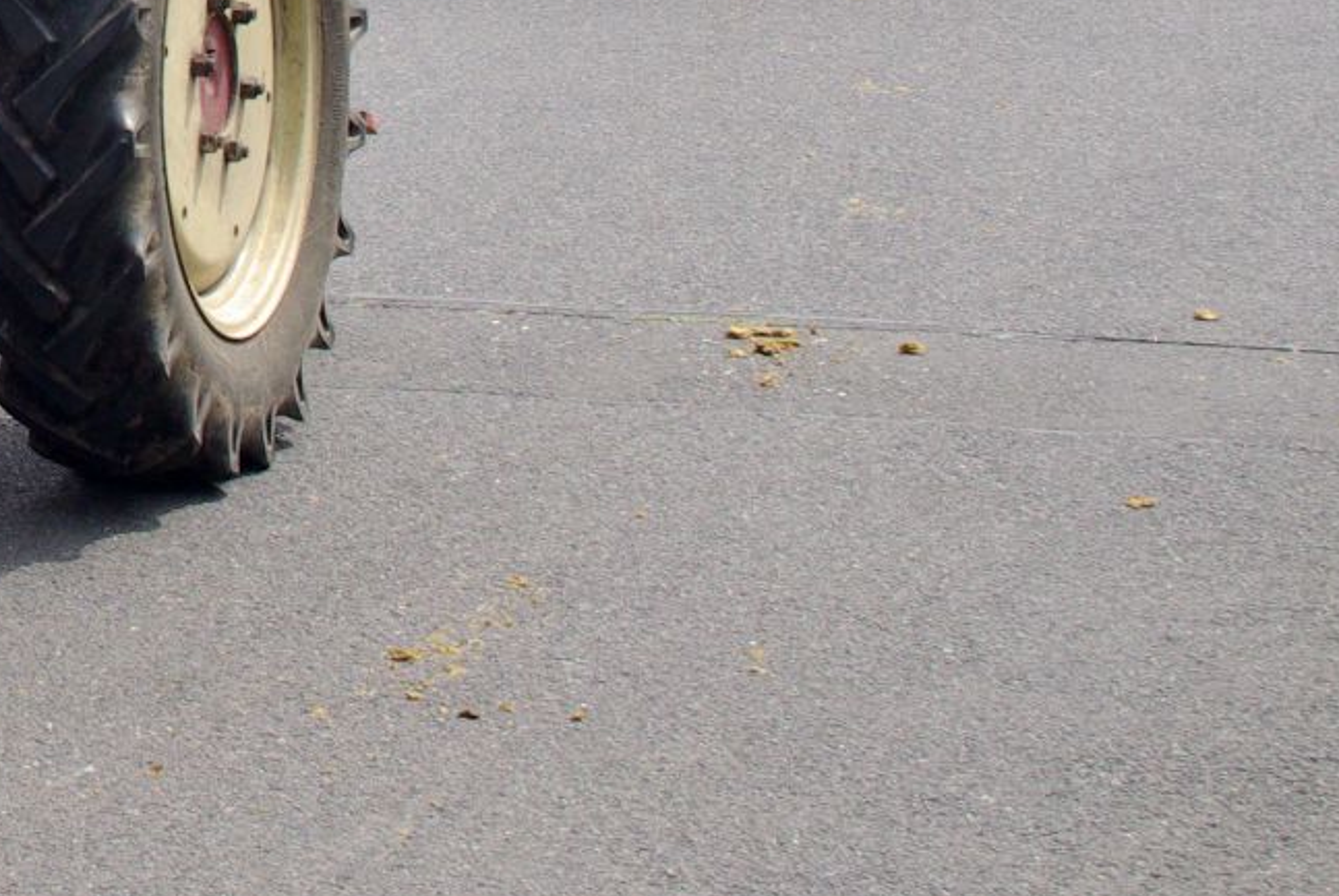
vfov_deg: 10.1
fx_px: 4952
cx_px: -561
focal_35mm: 133
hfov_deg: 14.5
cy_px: -370
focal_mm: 28
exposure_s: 1/250
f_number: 8
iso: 400
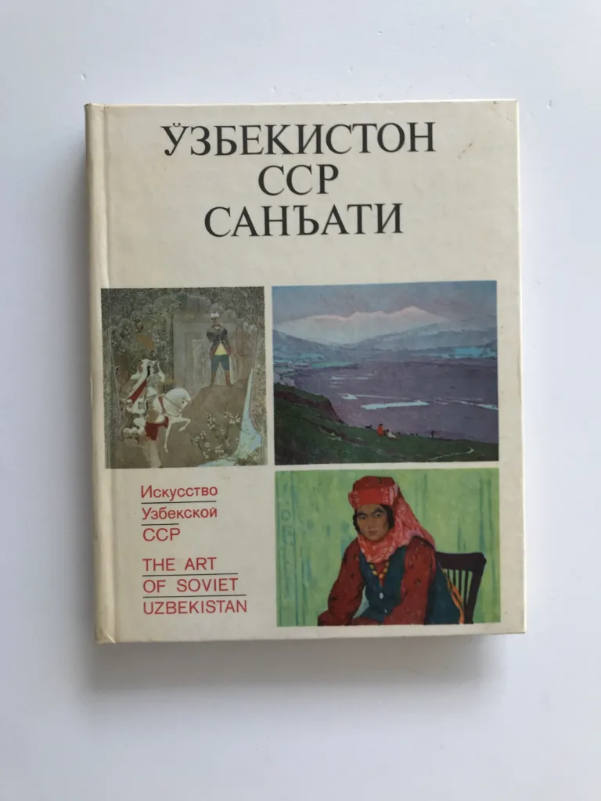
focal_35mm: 28
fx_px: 648
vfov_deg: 63.4
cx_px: 300
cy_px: 400
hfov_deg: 49.7
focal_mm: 3.99
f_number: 1.8
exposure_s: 1/172
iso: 20
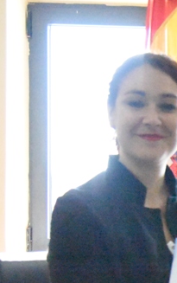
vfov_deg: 20.1
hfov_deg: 11.9
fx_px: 786
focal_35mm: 102
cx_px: 308
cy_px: 229
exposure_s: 1/8000
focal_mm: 32
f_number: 4
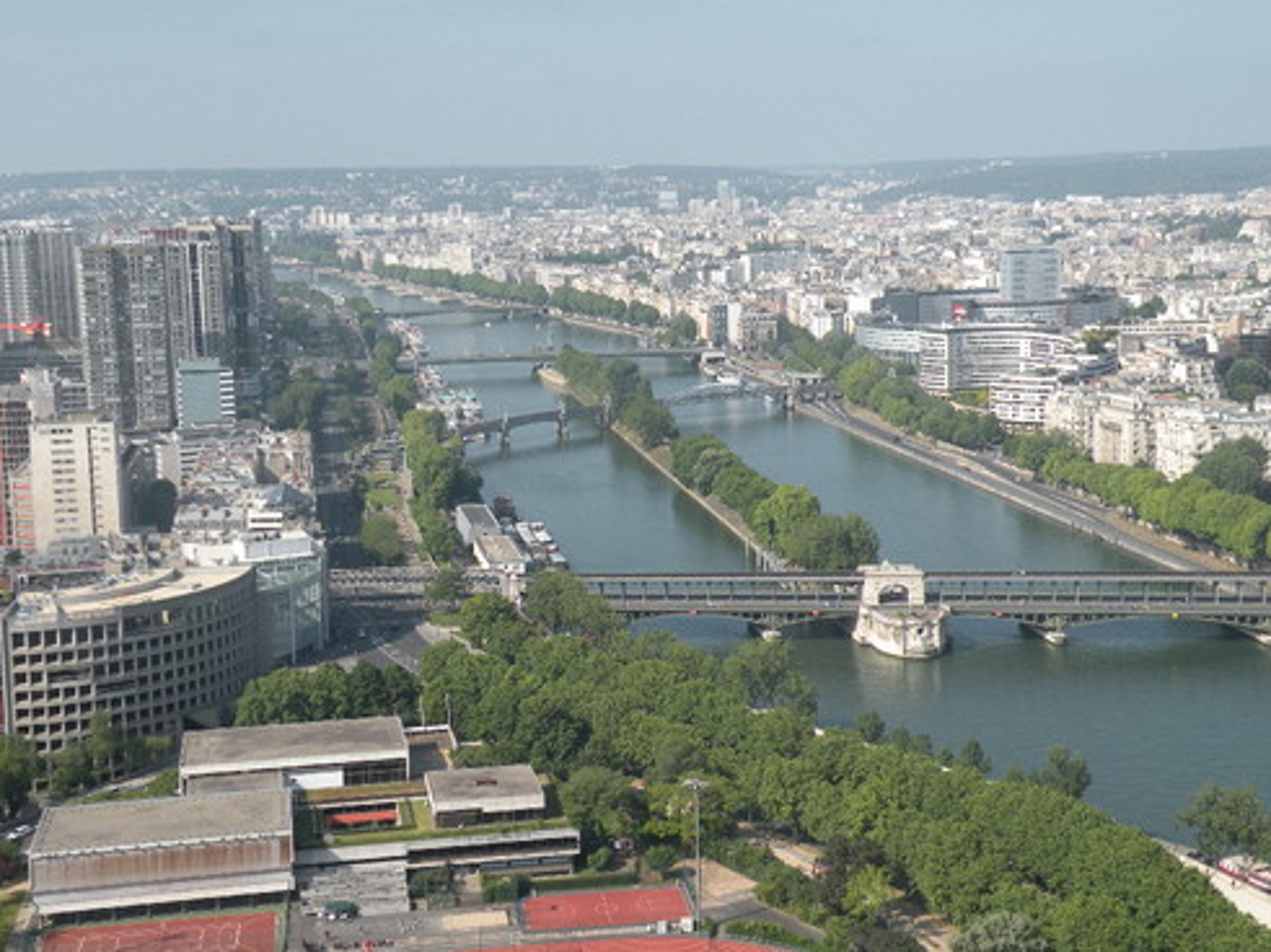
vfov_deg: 25.6
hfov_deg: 33.8
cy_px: 472
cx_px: 639
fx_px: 2092
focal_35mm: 57
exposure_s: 1/694
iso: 64
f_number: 3.5
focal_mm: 9.8
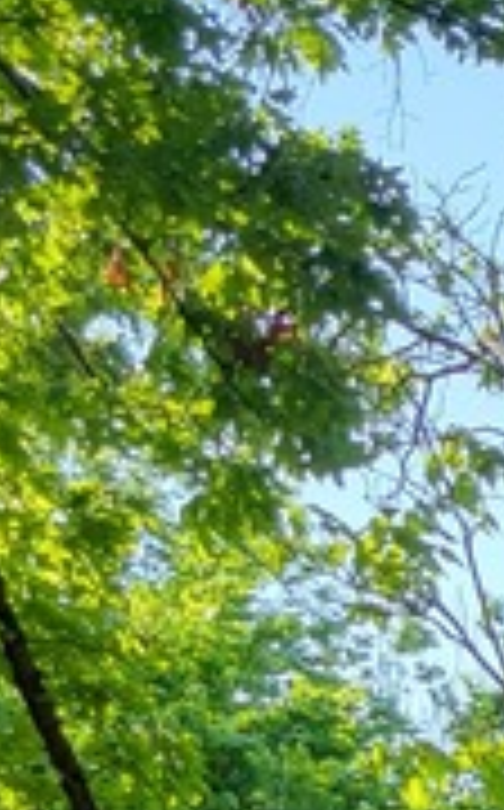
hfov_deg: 7.1
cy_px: 1814
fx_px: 3461
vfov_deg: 11.5
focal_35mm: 157
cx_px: 1688
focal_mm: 5.4
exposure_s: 1/275
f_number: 1.8
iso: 40
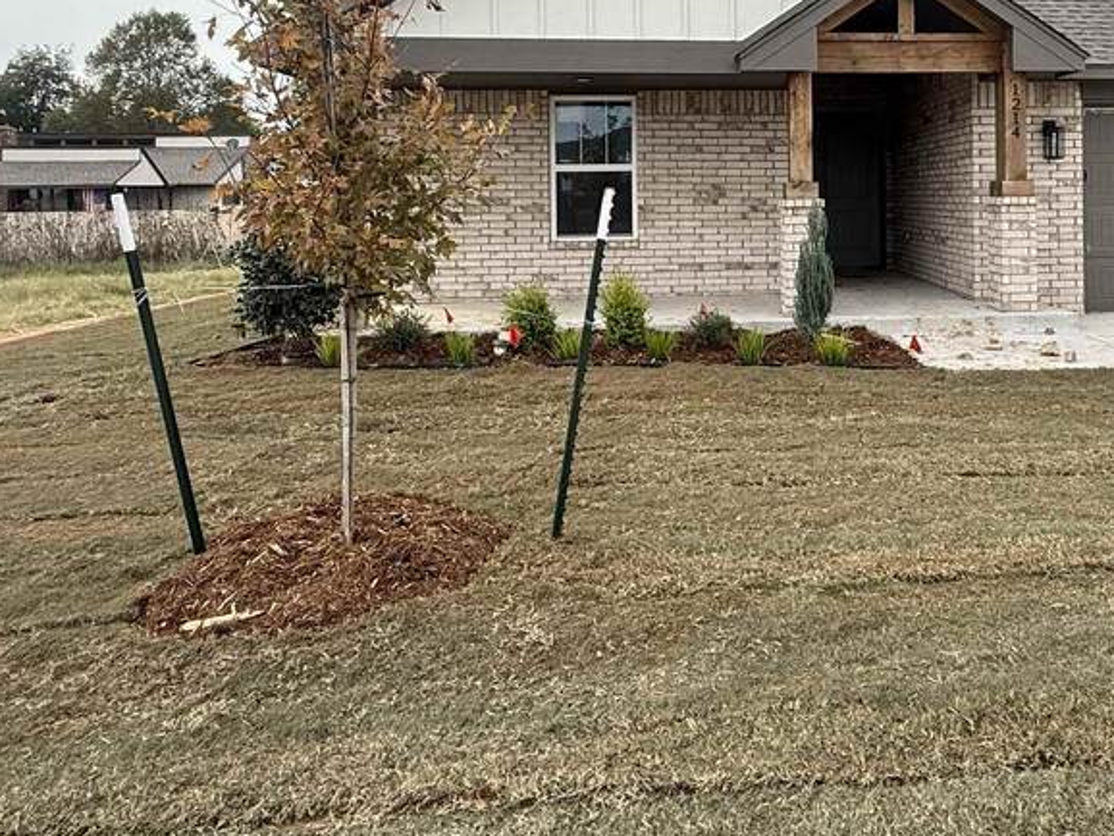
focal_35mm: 31
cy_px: 196
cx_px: 794
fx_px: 998
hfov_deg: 56.3
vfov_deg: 43.8
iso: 64
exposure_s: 1/888
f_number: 2.2
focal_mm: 2.22
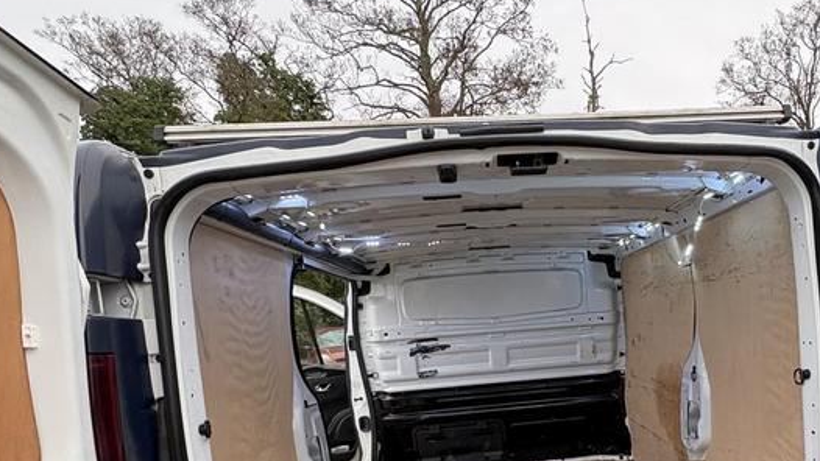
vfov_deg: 41.5
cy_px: 400
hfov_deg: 69.6
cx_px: 553
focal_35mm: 26
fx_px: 565
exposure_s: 1/137
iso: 64
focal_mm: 2.22
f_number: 2.2
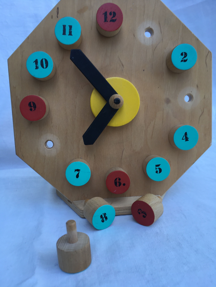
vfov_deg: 61.7
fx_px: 241
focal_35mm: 29
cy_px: 144
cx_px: 108
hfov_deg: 48.2
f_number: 2.2
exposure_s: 1/100
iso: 25
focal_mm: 4.15
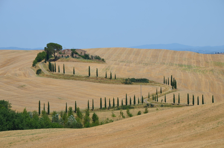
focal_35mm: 158
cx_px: 112
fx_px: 978
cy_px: 74
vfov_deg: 8.7
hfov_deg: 13.1
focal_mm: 105
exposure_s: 1/160
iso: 100
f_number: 11
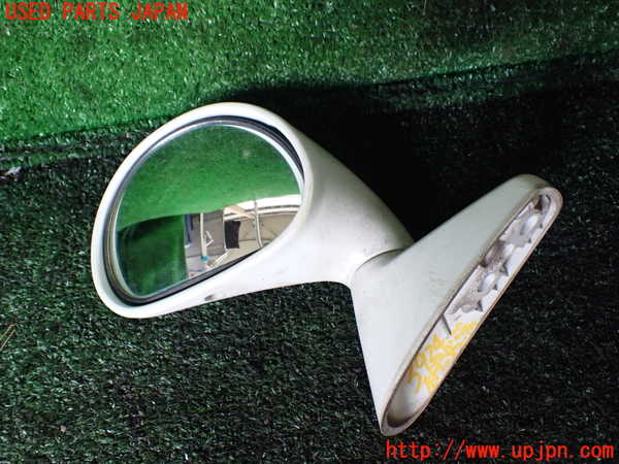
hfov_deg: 60.0
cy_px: 232
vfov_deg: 46.8
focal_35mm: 30
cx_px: 310
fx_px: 536
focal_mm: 5.4
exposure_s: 1/80
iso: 800
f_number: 2.3
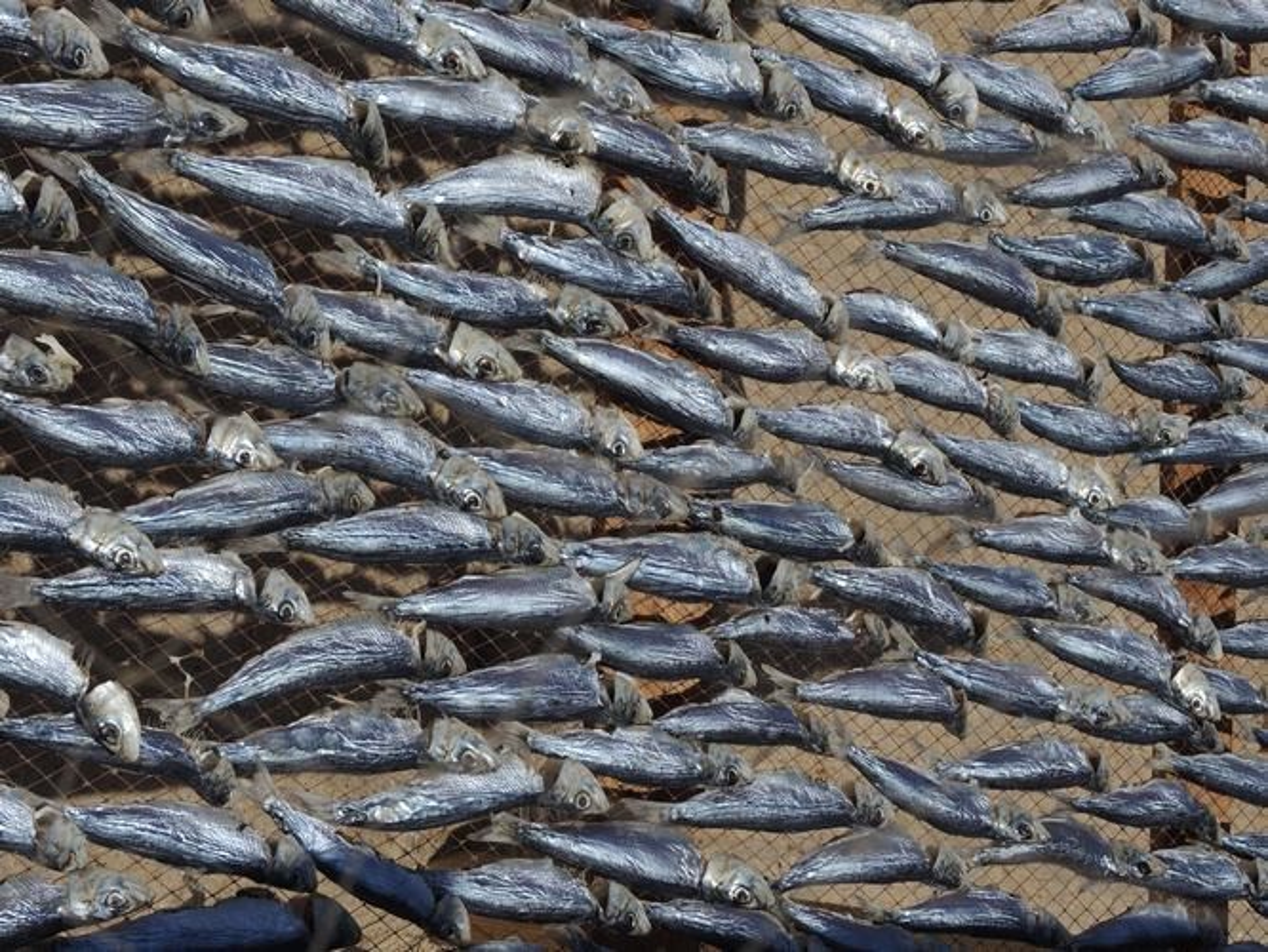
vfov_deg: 19.9
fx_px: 2712
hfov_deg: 26.3
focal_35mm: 74
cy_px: 476
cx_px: 634
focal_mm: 15.9
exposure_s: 1/1250
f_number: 6.3
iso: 100
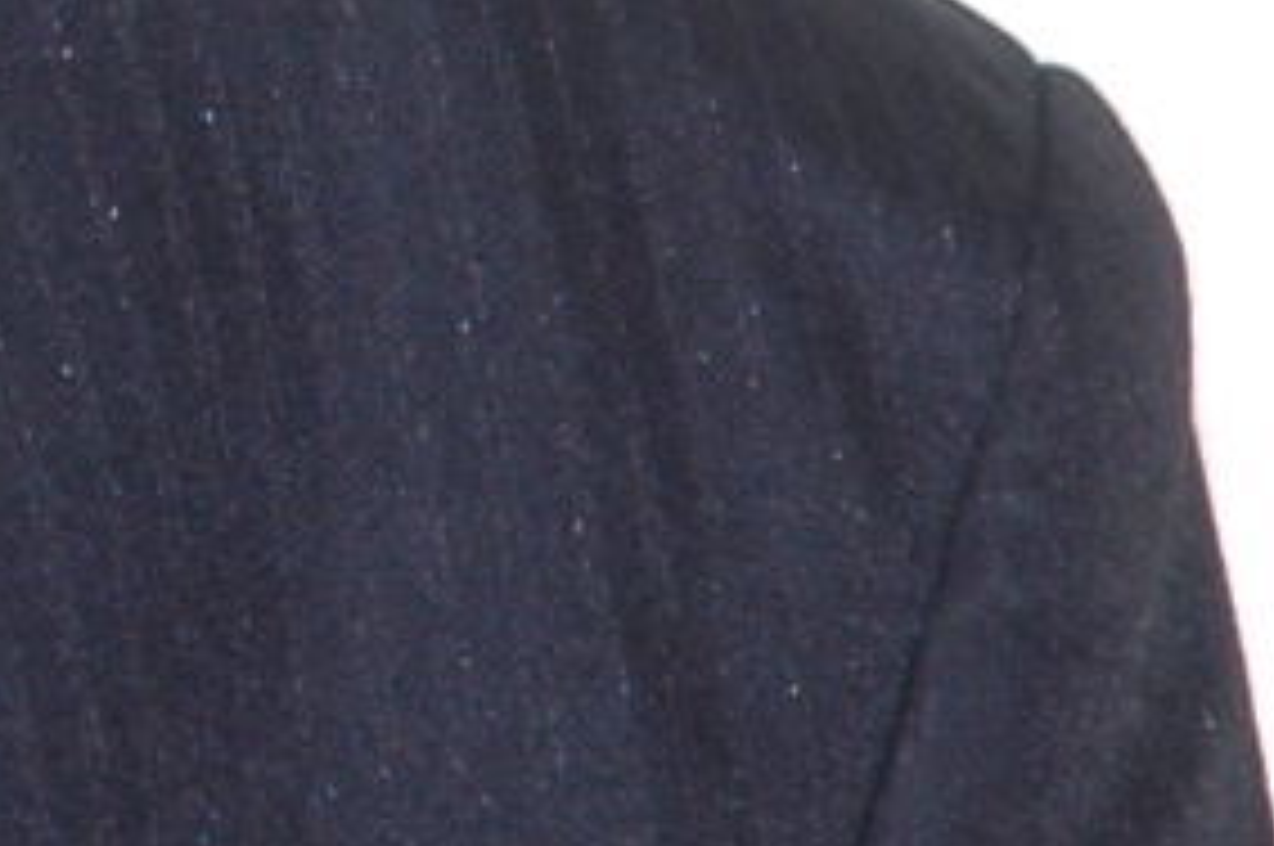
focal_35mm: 831
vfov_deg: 1.6
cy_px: -1485
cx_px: -1751
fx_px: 29374
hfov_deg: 2.5
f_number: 5.6
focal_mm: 70
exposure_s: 1/125
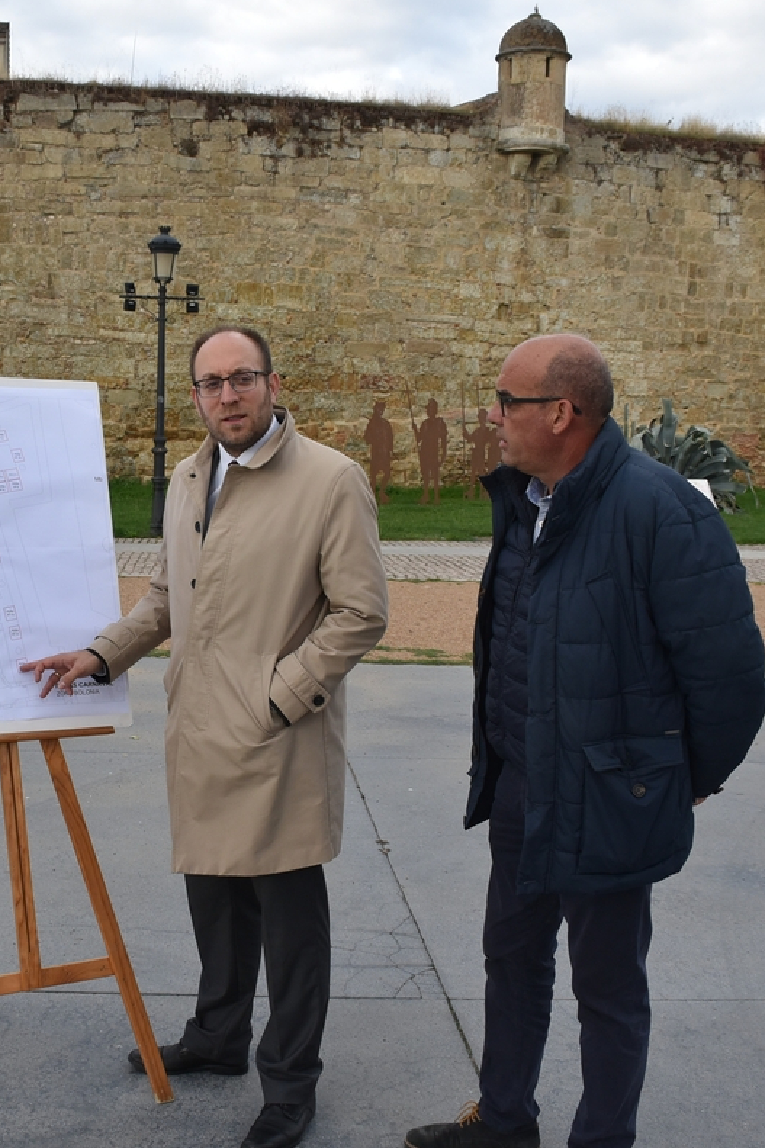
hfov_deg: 32.0
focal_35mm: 41
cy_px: 578
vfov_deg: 47.4
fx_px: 1307
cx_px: 184
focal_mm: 18
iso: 400
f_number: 8
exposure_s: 1/250
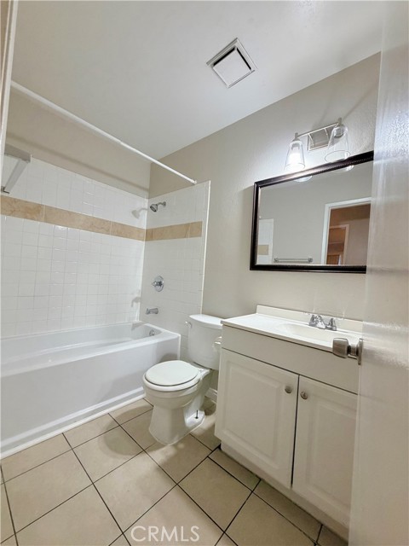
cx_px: 204
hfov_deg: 85.7
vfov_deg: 102.1
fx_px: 221
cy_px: 273
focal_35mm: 14
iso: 320
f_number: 2.2
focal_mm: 2.22
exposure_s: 1/120
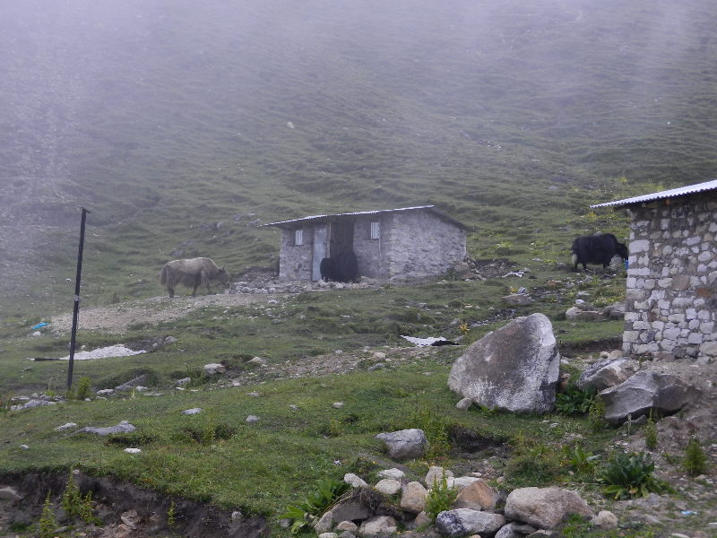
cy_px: 269
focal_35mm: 60
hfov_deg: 32.2
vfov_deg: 24.4
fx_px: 1243
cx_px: 358
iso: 160
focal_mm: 10.9
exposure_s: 1/400
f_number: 4.5
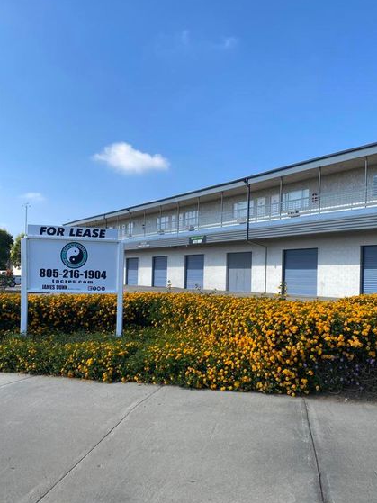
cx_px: 195
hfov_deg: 45.4
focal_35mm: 31
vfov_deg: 58.2
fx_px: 450
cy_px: 281
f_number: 1.8
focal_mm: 4.25
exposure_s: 1/2463
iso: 32
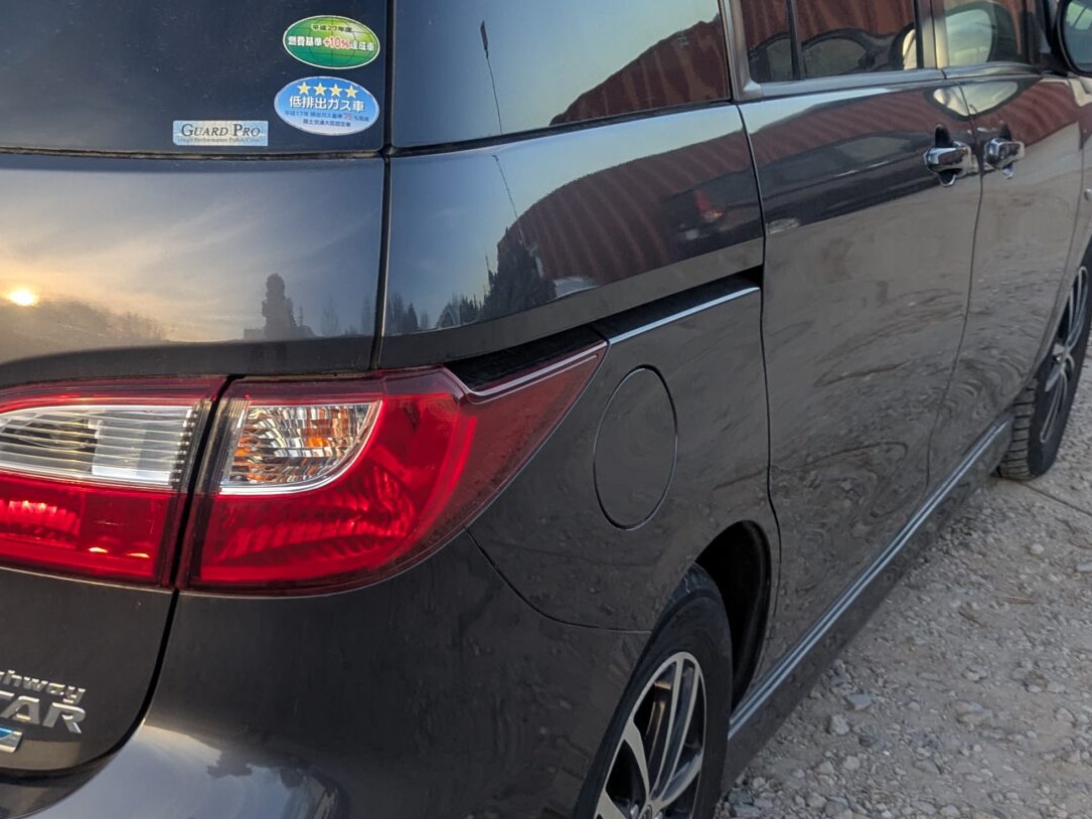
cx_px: 243
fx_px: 1861
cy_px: 292
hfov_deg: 32.0
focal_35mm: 59
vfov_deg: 24.7
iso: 59
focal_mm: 5.43
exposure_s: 1/347
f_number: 1.89
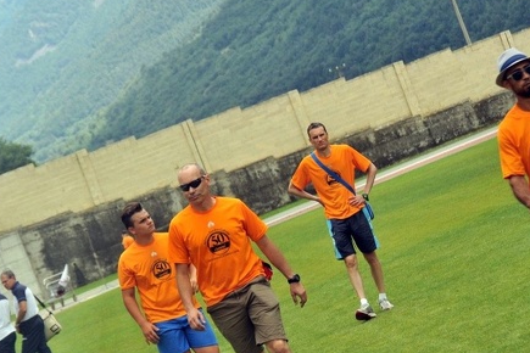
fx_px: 2812
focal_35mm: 191
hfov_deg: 10.8
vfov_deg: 7.2
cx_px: 230
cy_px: 246
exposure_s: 1/500
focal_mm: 105
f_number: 6.3
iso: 640
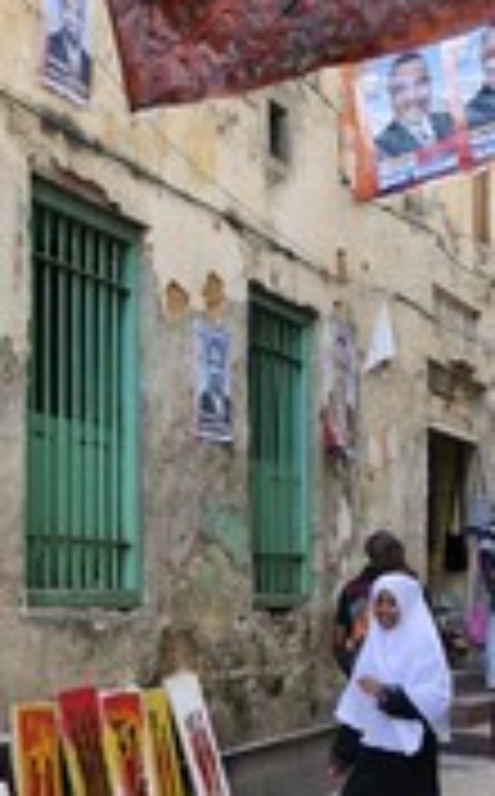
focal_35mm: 63
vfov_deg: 32.1
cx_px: 117
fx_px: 1365
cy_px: 571
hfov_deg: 20.4
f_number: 5
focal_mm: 26
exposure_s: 1/80
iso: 400
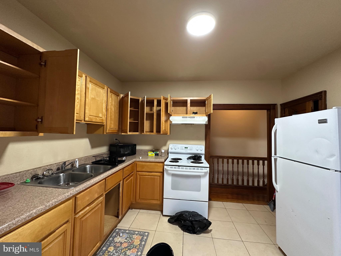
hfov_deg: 102.1
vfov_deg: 85.7
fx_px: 138
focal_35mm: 14
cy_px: 128
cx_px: 170
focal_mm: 2.22
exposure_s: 1/60
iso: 400
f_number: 2.2
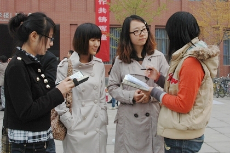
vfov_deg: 31.8
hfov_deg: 46.4
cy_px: 76
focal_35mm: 42
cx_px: 115
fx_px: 268
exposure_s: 1/250
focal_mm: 28
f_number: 8
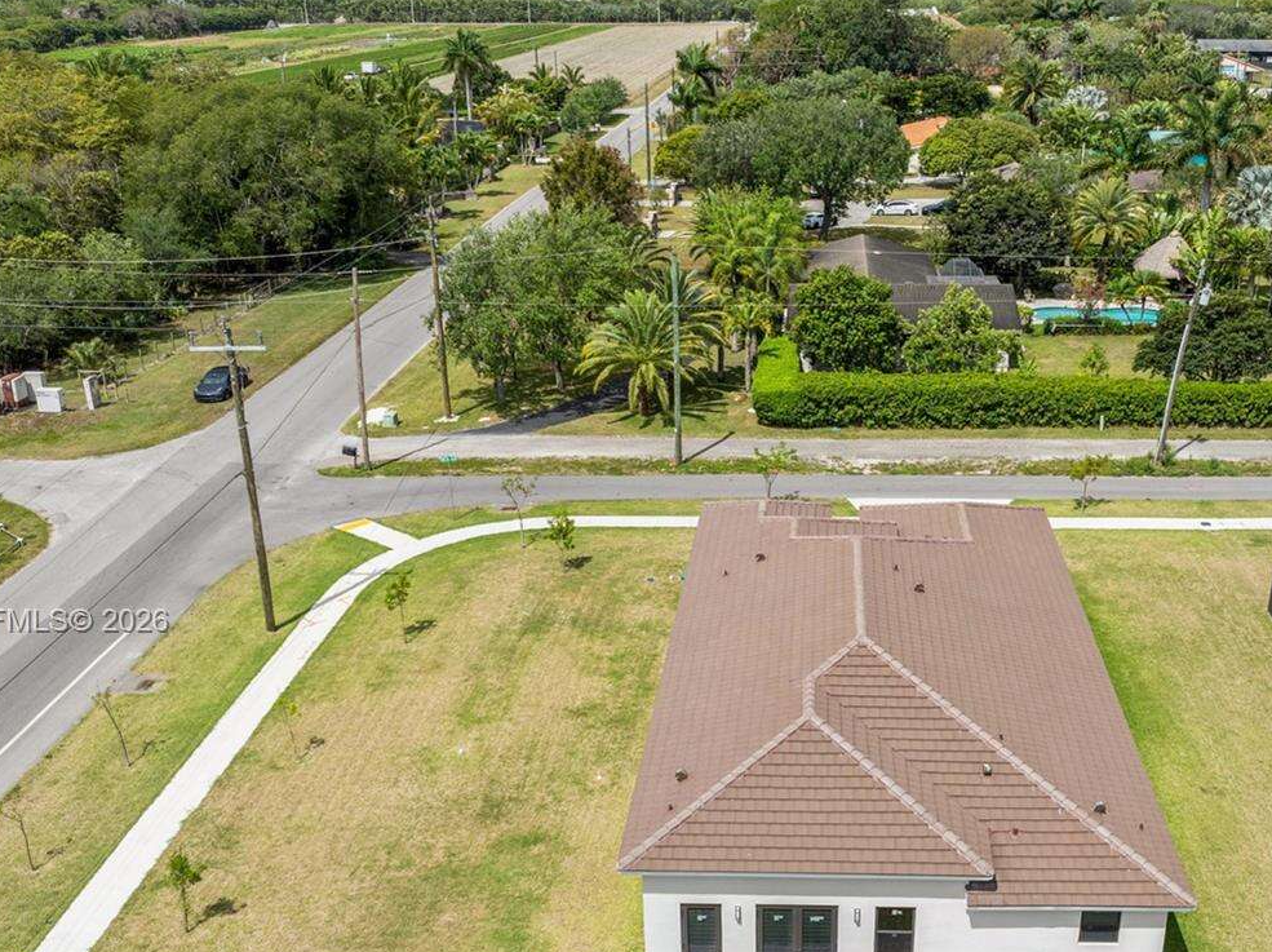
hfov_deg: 47.4
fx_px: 1432
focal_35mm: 39
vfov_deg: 36.4
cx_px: 799
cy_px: 623
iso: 100
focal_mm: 12.29
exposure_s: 1/2500
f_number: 2.8
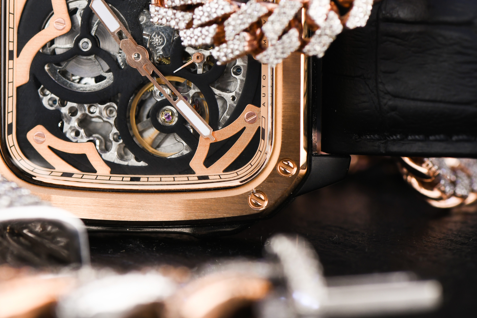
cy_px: 74
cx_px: 161
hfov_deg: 11.3
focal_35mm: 182
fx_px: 2411
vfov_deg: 7.5
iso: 500
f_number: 14
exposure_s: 1/250
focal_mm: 105
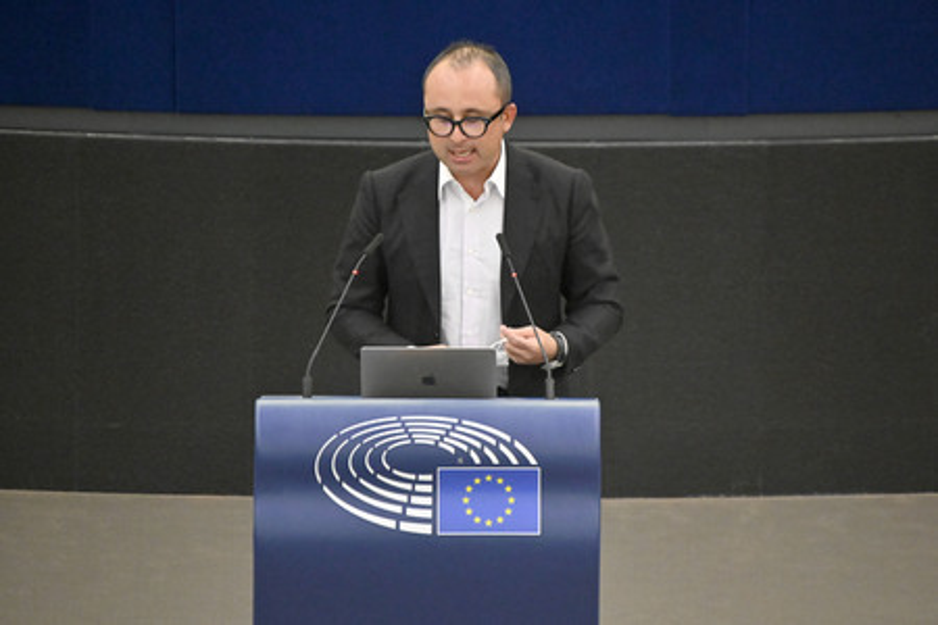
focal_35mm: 500
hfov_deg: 4.1
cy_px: 312
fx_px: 13027
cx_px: 469
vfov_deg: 2.7
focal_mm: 500
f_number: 6.3
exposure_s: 1/400
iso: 6400
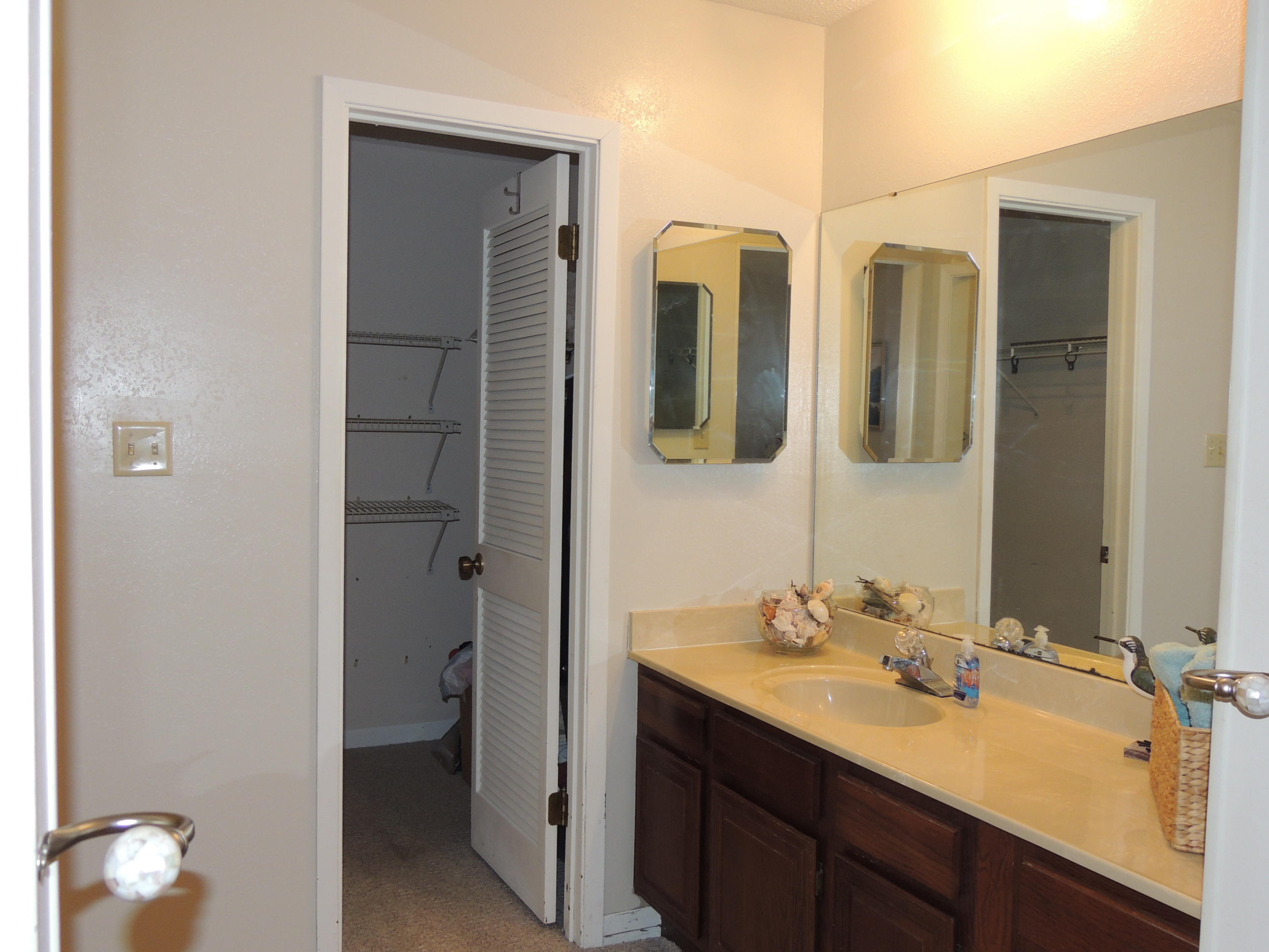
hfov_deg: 60.0
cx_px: 634
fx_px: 1100
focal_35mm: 30
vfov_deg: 46.8
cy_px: 476
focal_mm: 5.3
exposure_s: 1/30
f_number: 3.1
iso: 200
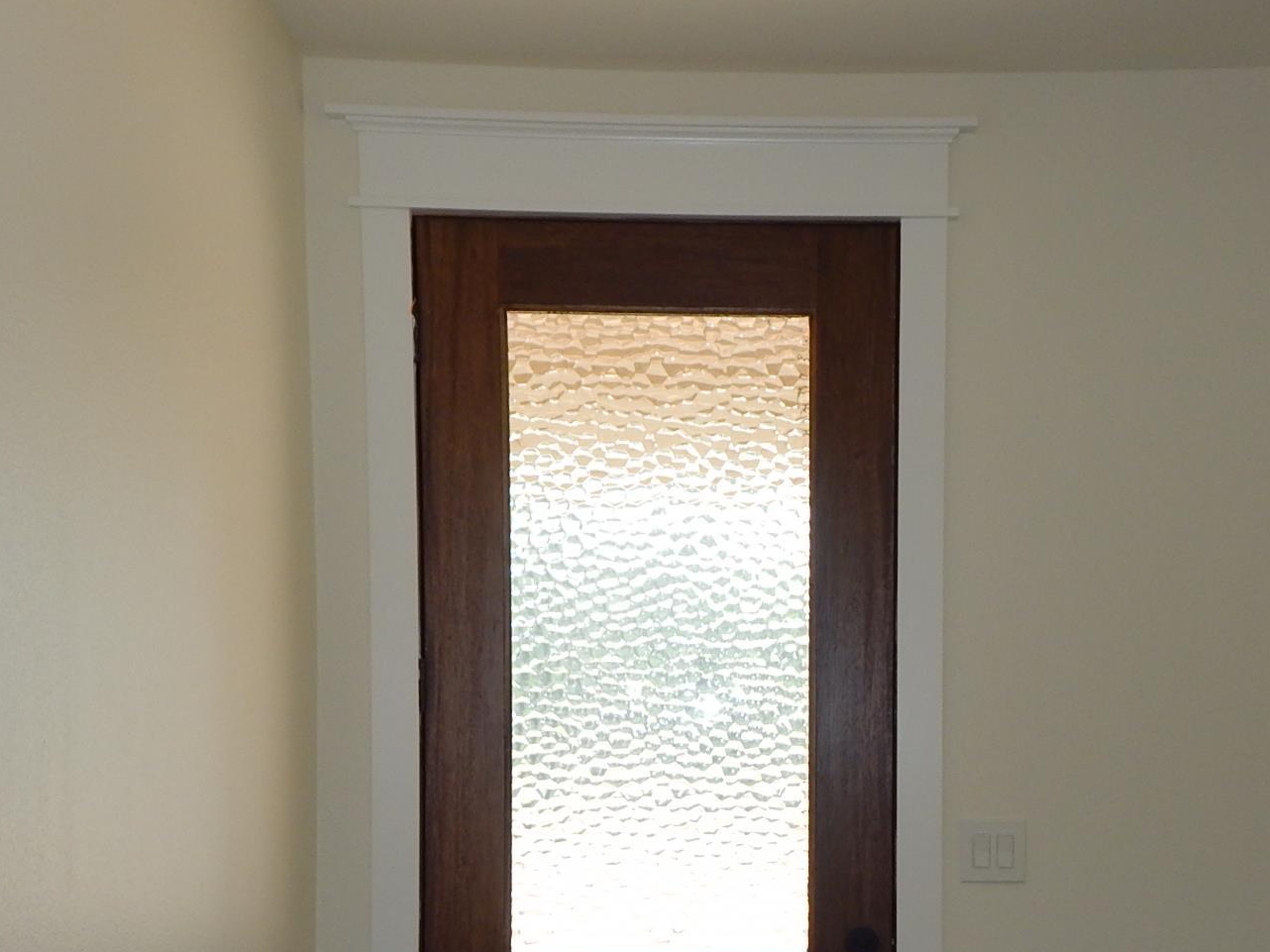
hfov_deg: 47.6
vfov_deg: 35.5
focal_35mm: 39
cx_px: 762
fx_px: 1431
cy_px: 775
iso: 125
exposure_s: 1/125
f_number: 3
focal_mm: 4
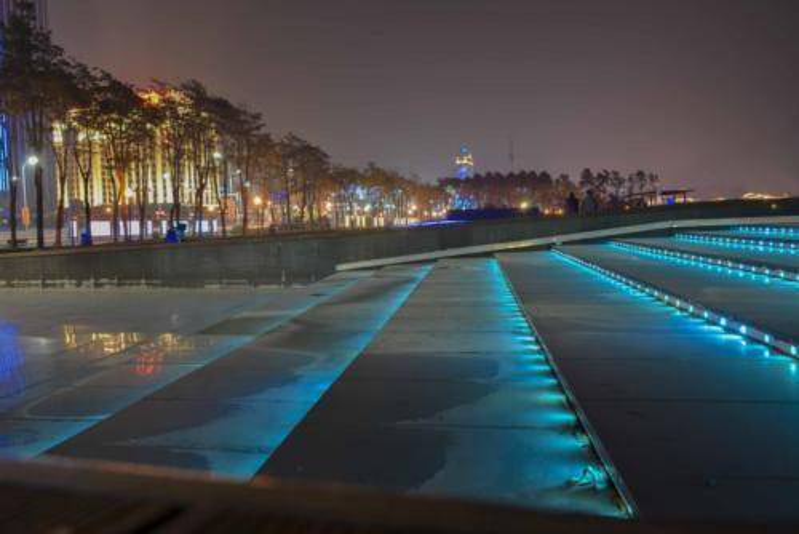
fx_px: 622
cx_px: 400
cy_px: 267
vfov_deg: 46.5
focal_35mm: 28
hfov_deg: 65.4
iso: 160
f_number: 10
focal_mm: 28
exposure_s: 5
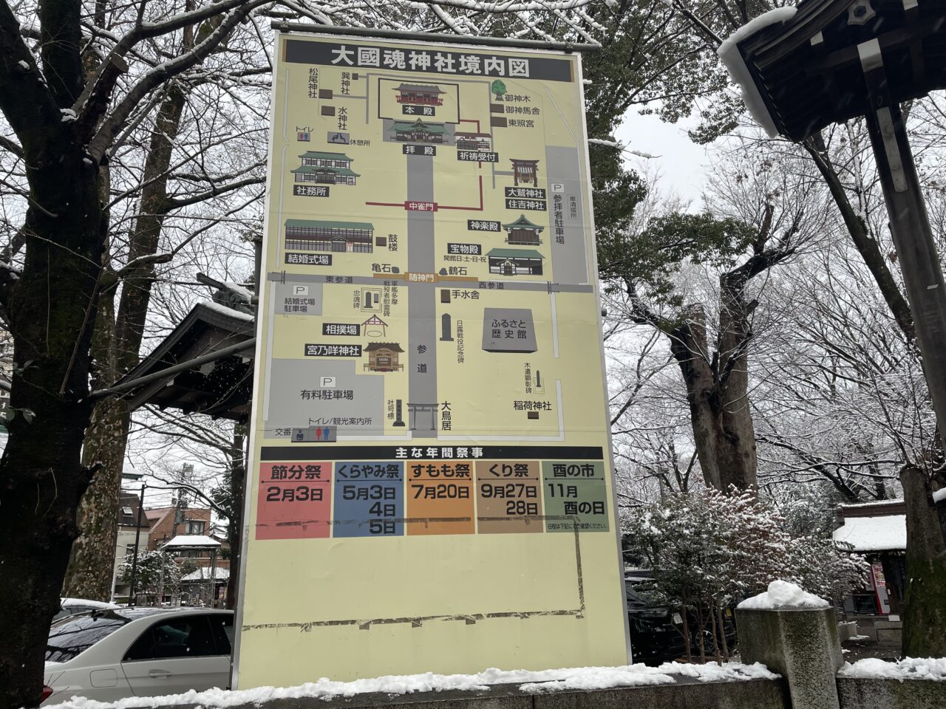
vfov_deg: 53.1
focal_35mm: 26
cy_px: 354
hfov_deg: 67.3
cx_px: 473
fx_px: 711
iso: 32
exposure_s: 1/217
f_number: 1.6
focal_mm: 4.2
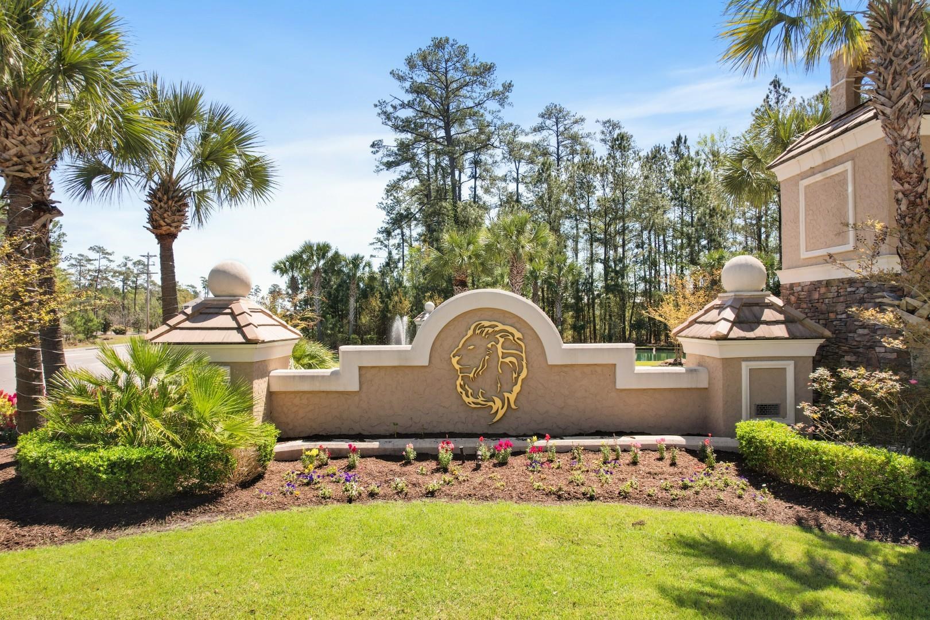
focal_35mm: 22
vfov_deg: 57.2
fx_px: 568
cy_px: 310
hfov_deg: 78.6
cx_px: 465
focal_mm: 8.38
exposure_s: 1/350
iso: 110
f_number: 2.8
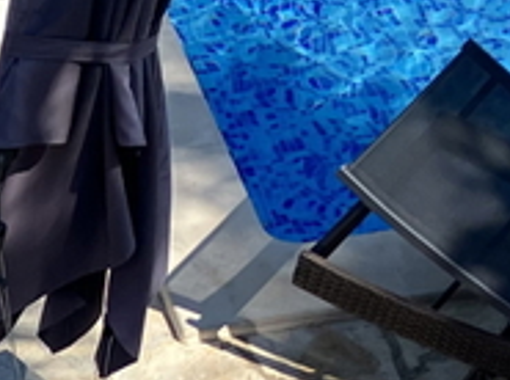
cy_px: 933
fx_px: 2676
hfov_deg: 10.3
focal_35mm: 182
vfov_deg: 7.6
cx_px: -414
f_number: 1.8
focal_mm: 3.99
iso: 32
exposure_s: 1/2433
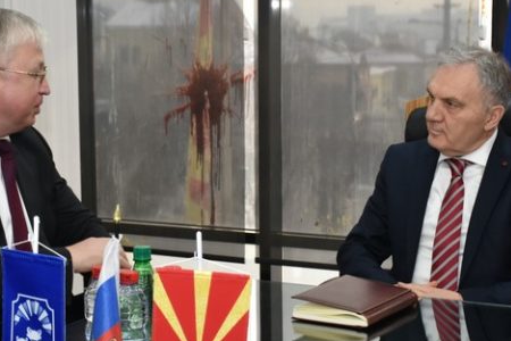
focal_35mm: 82
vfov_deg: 16.6
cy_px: 191
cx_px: 218
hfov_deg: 24.7
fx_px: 1164
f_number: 7.1
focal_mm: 32
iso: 800
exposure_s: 1/80
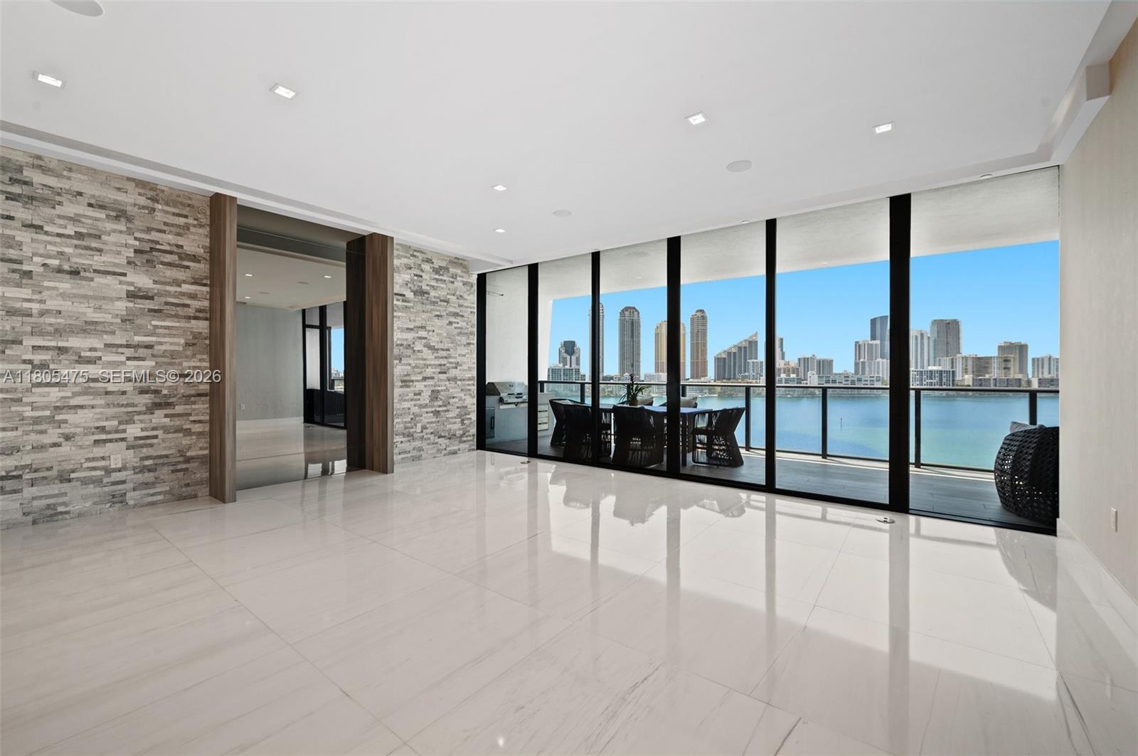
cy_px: 378
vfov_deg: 81.1
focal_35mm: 14
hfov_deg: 104.3
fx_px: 442
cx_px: 569
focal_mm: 14
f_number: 8
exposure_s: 1/20
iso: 200
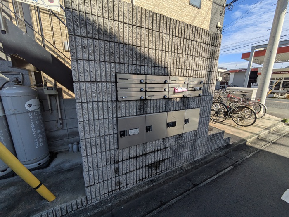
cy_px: 108
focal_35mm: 14
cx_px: 144
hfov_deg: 102.0
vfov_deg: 85.7
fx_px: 117
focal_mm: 1.83
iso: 44
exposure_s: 1/1783
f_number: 2.2
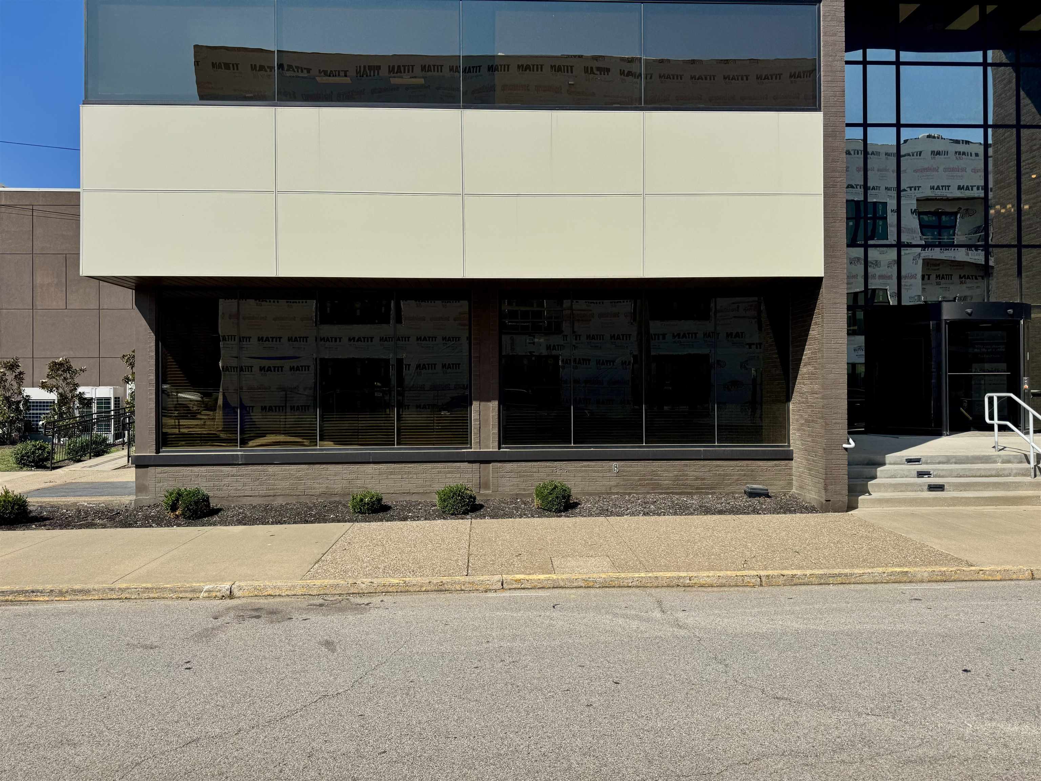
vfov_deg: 56.8
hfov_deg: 71.6
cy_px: 390
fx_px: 722
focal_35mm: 24
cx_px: 520
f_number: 1.78
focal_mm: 6.76
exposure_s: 1/7937
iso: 80
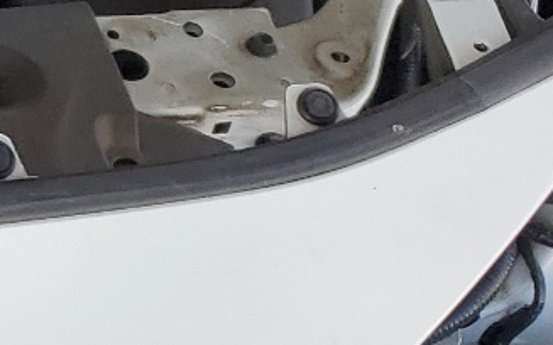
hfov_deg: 13.3
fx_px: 2034
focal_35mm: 135
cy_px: -98
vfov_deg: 9.5
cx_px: -558
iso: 50
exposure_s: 1/286
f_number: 1.5
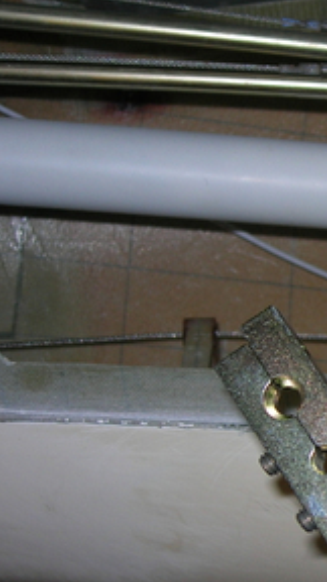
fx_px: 1418
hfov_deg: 12.1
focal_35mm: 92
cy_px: 372
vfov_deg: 23.1
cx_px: 591
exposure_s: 1/60.1
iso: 64
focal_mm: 7.8
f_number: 2.8
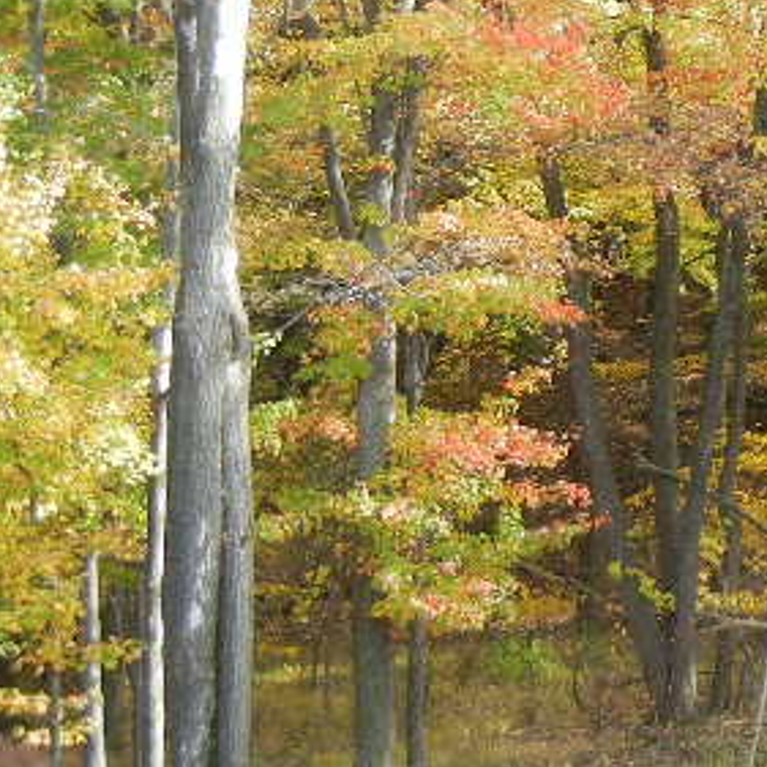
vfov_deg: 12.0
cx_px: 1354
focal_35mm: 145
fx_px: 3635
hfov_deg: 11.3
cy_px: 183
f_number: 3.8
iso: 230
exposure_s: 1/156
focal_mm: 8.1
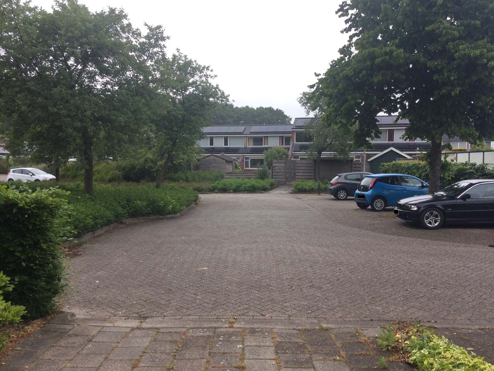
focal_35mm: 31
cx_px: 247
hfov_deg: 58.4
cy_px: 186
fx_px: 442
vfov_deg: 45.4
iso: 25
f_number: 2.4
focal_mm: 3.3
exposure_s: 1/294
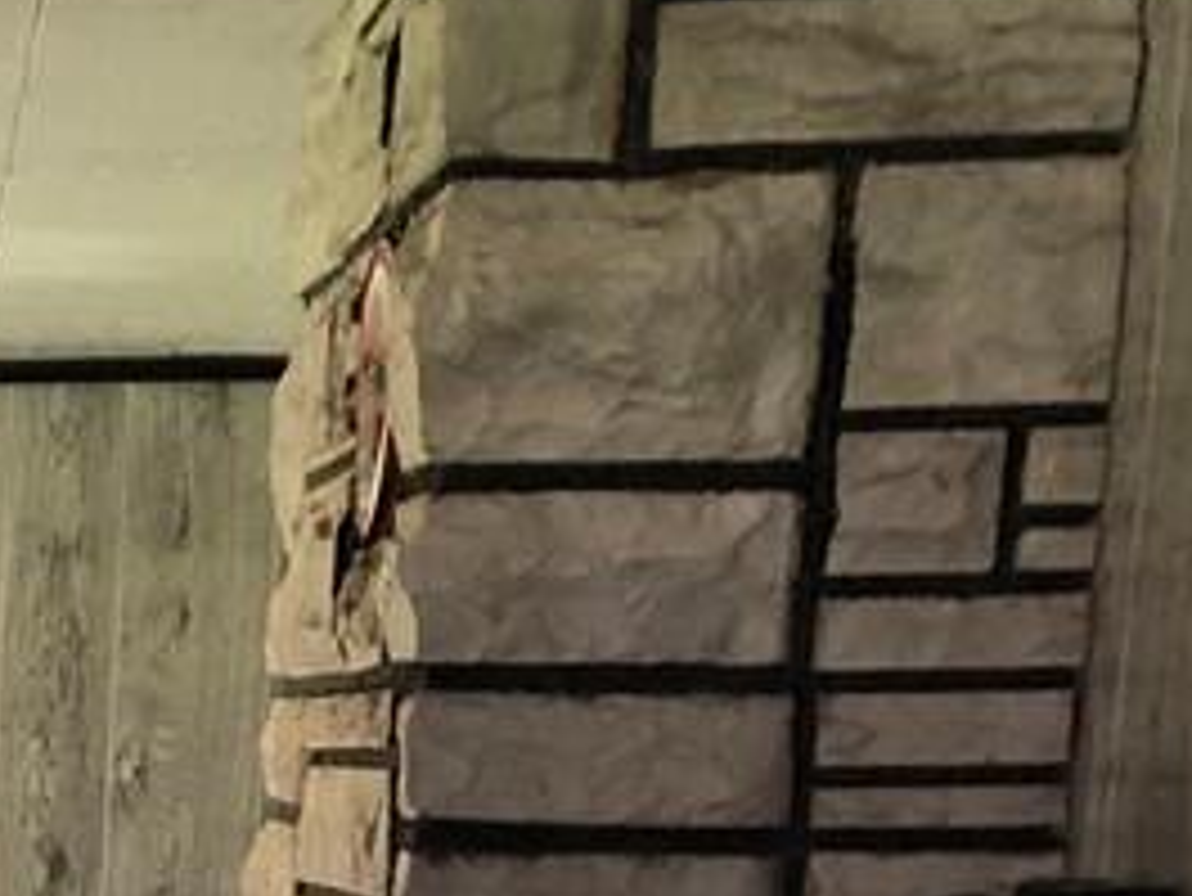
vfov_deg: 12.6
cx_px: -706
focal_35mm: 108
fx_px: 3721
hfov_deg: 16.3
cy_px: 1589
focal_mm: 3.99
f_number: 1.8
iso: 50
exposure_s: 1/15
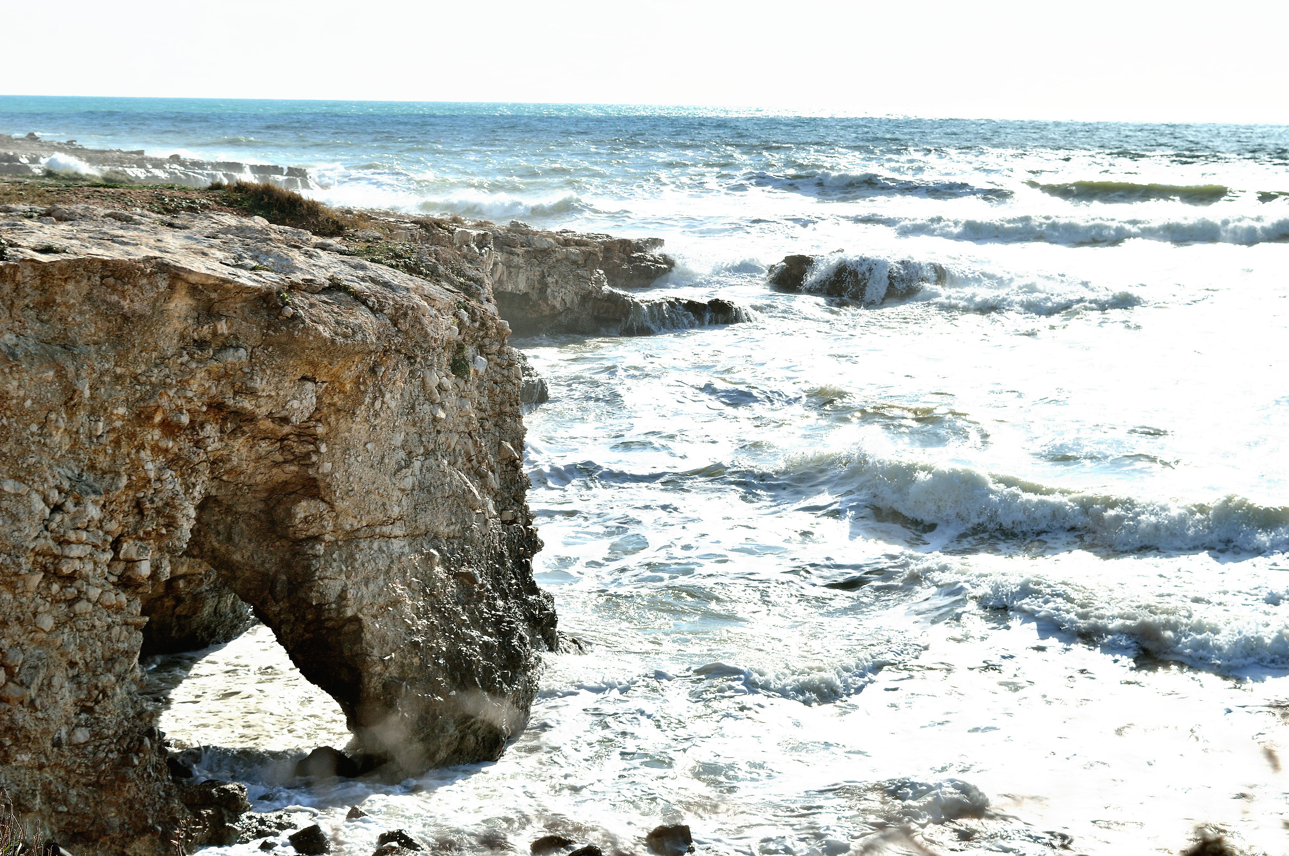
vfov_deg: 18.9
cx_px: 644
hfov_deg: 28.1
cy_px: 428
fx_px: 2575
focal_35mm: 72
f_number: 9
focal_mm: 48
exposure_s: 1/500
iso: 100
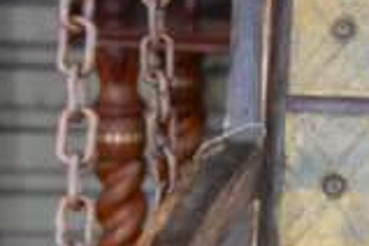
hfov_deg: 5.7
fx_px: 3608
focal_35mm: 352
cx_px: 842
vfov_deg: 3.9
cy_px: 181
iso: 560
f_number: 4
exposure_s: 1/80
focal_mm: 70
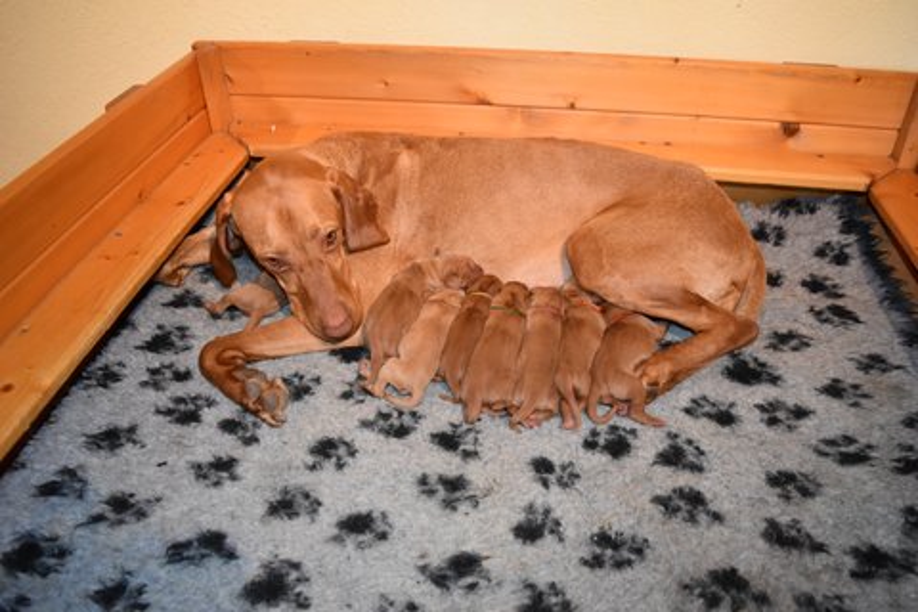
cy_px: 306
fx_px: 688
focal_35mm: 27
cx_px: 459
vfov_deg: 47.9
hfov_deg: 67.4
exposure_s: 1/60
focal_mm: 18
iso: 1800
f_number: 3.5
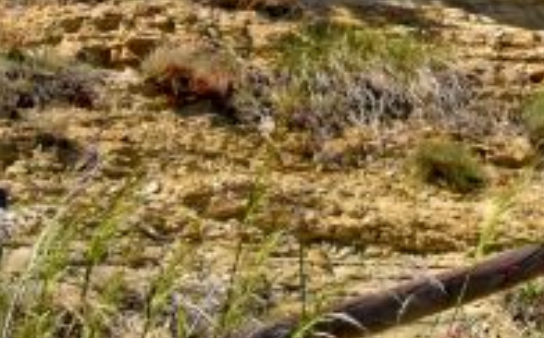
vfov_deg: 8.1
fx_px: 2132
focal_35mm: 144
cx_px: 877
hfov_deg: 13.5
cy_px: -579
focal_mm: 18
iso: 1000
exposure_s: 1/1000
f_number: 16
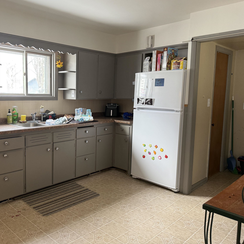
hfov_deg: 54.6
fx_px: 231
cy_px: 119
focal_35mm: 29
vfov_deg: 55.6
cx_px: 84
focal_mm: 6.76
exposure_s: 1/105
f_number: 1.78
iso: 200
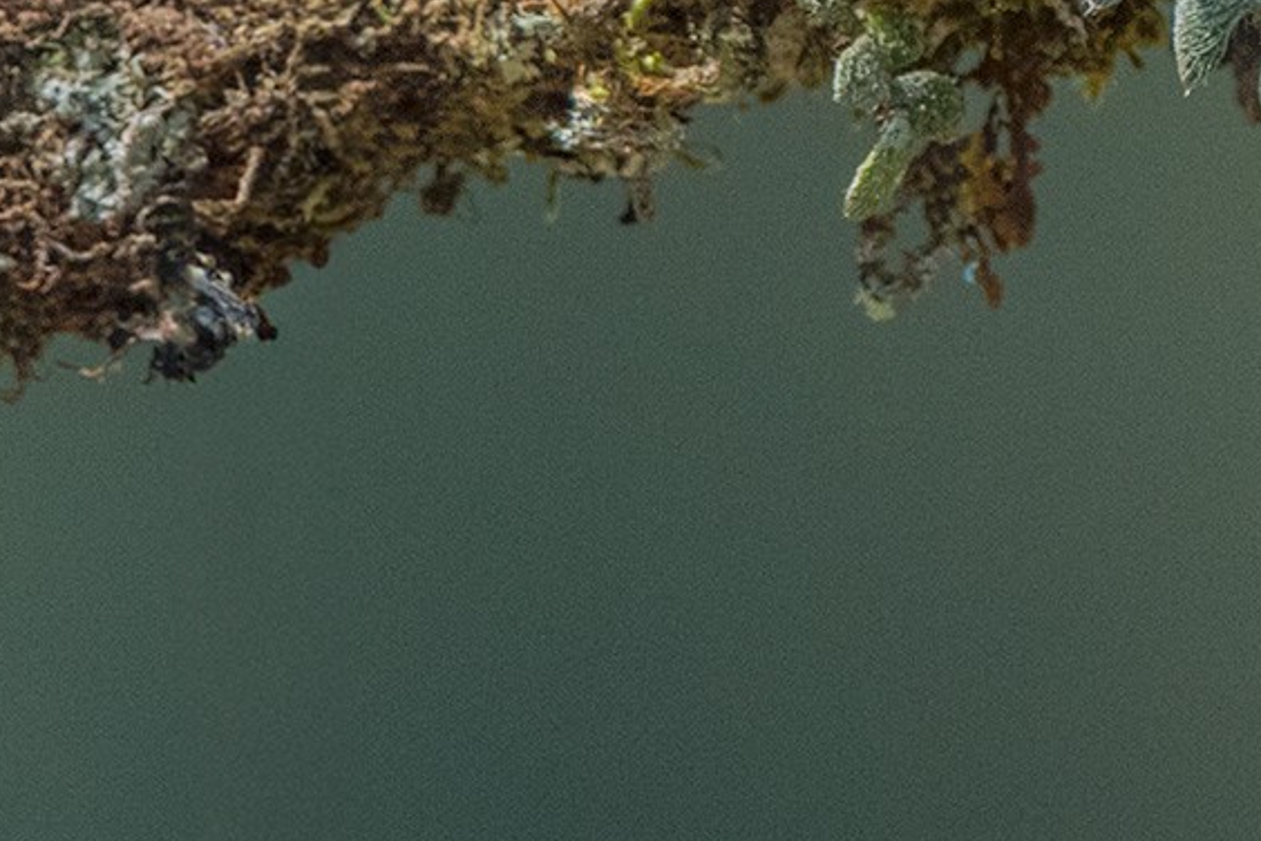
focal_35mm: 2044
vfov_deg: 0.7
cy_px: 633
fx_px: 71591
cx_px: -762
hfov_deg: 1.0
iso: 1600
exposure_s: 1/3200
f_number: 6.3
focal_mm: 600
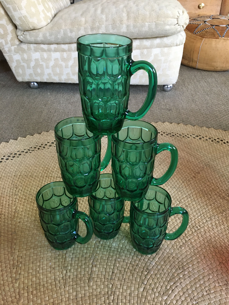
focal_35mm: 29
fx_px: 256
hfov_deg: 48.2
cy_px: 152
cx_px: 114
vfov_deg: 61.7
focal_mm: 4.15
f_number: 2.2
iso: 200
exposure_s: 1/33
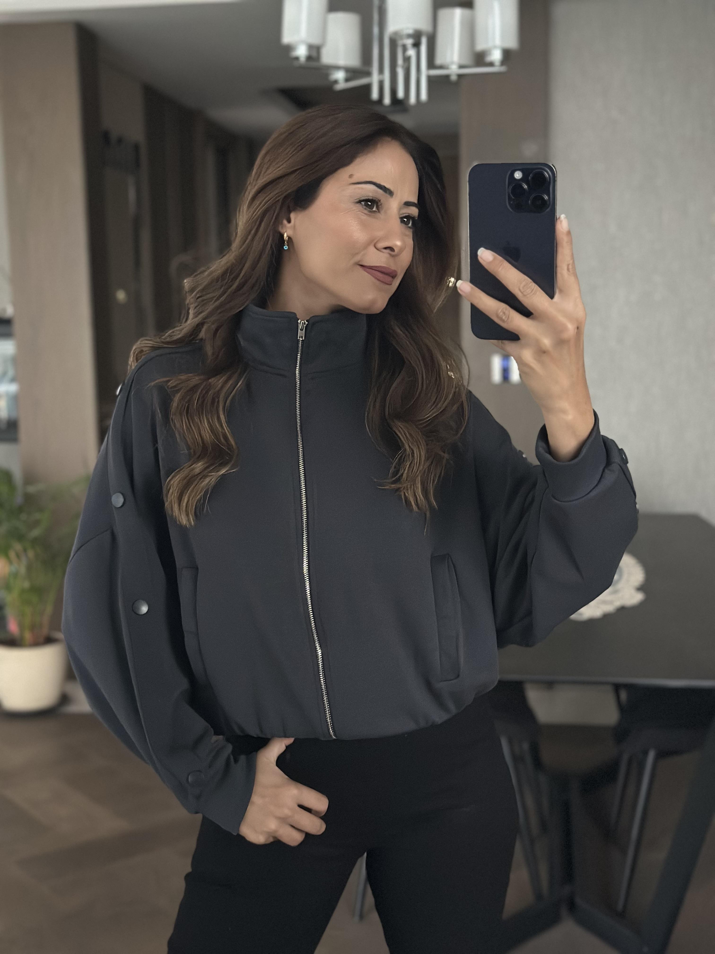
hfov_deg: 30.3
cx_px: 358
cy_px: 477
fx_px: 1322
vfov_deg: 39.7
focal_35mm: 48
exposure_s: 1/30
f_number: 1.78
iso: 1000
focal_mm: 6.86
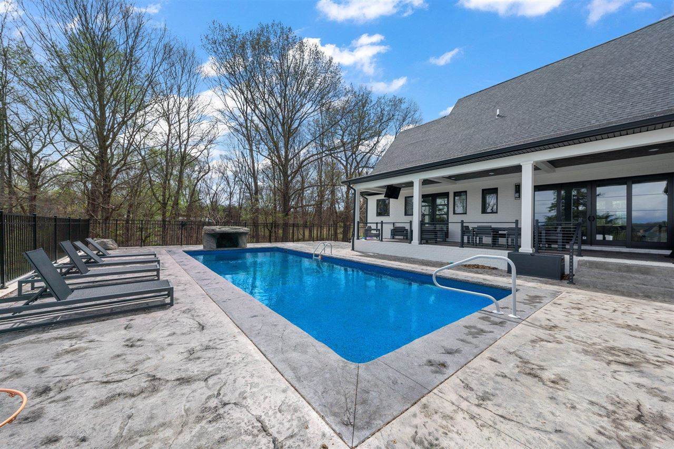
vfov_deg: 85.4
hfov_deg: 108.3
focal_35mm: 13
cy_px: 224
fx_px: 243
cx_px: 337
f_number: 7.1
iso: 100
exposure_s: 1/200
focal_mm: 13
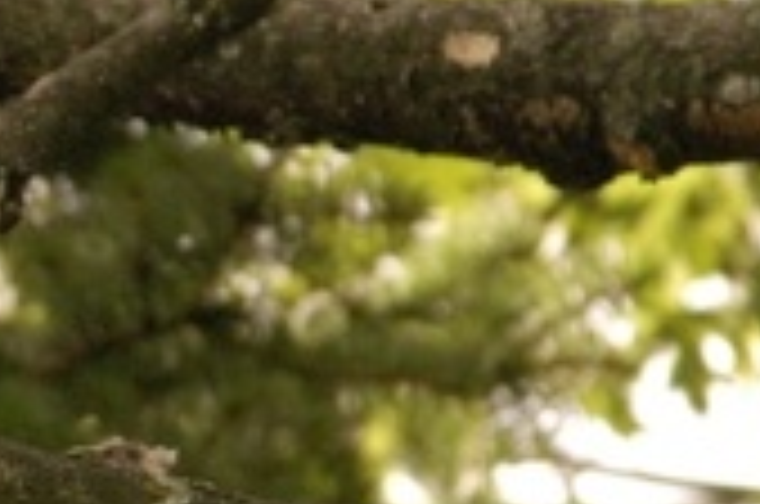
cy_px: 230
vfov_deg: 0.6
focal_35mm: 2107
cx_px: -234
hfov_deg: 1.0
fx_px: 44397
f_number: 9
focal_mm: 300
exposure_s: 1/160
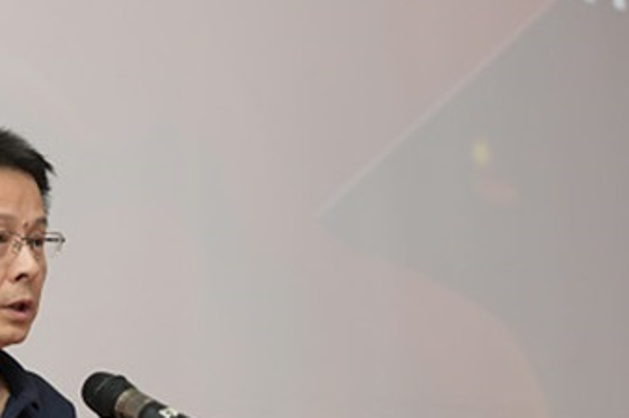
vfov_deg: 11.3
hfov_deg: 16.8
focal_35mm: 120
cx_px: 63
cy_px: 393
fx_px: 2096
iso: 1250
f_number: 3.2
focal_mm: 58
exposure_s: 1/160
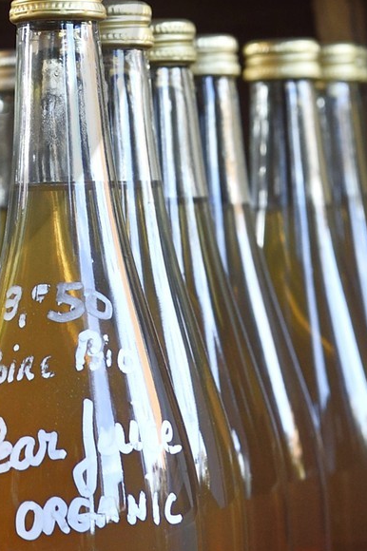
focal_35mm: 228
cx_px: -300
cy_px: -61
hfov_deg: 5.9
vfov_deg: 9.0
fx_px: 3490
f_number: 6.3
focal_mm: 55
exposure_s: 1/50
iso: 800
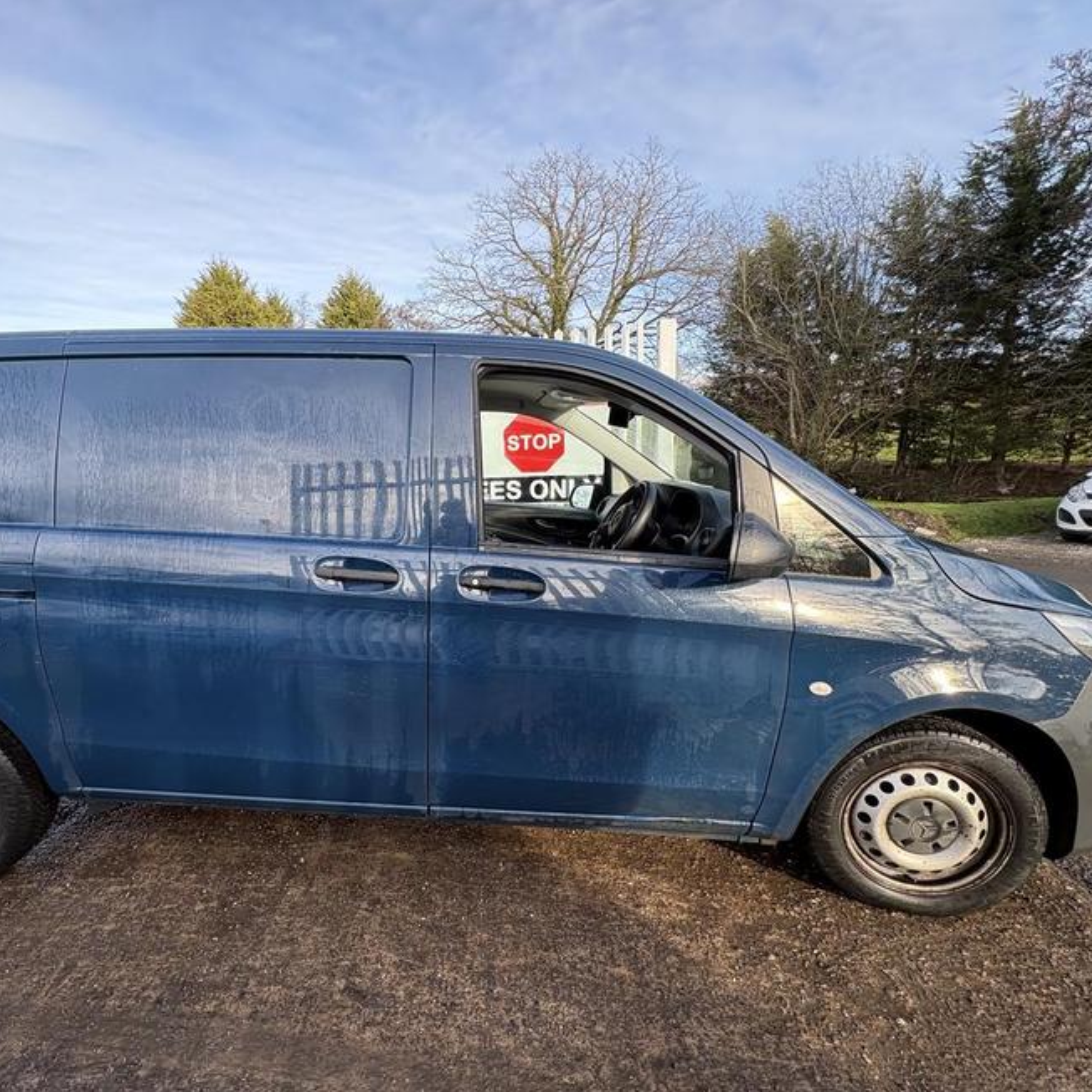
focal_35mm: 17
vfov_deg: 84.0
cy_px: 558
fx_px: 607
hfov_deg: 82.7
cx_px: 424
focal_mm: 2.22
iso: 64
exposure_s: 1/179
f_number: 2.2
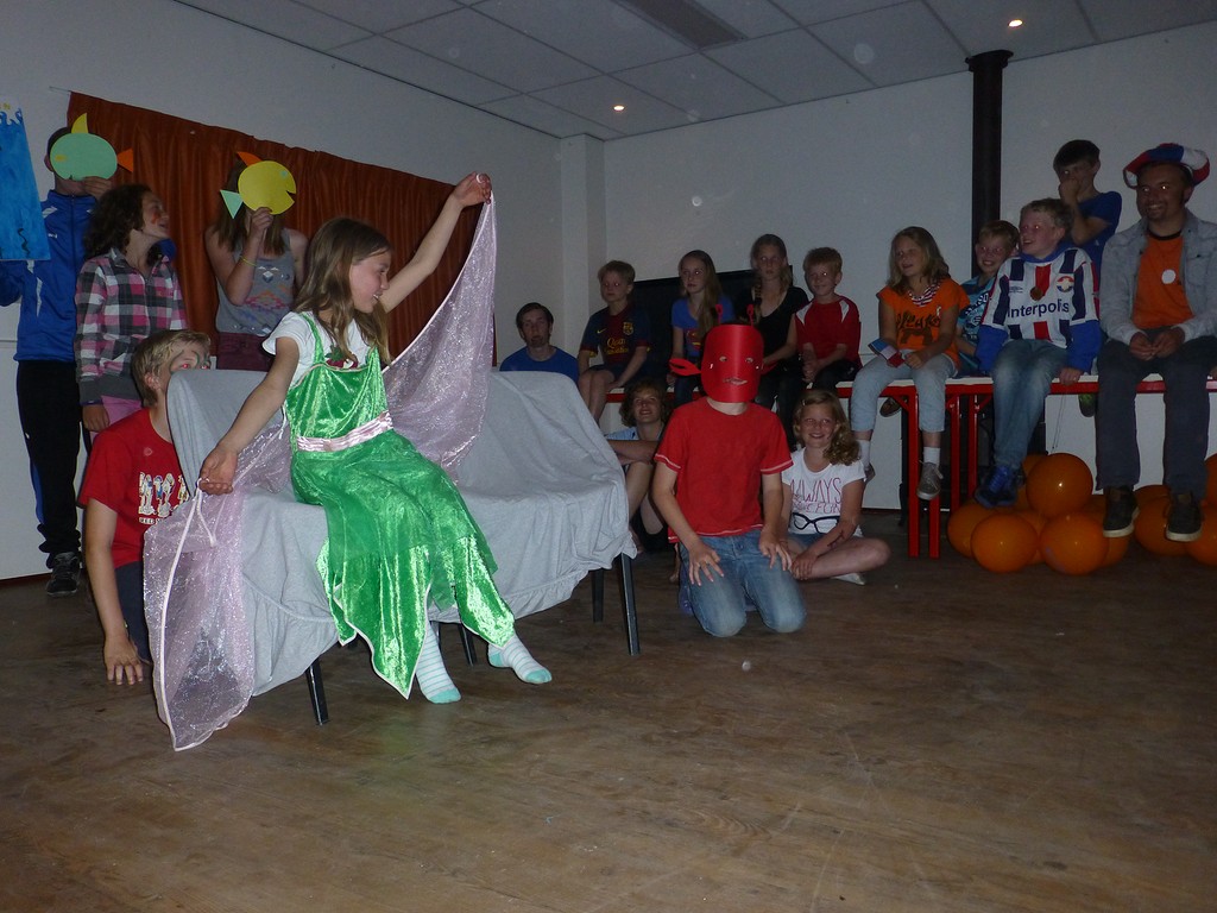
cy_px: 456
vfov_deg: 51.4
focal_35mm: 27
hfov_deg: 65.3
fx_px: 949
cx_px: 608
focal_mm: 4.8
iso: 320
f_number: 3.4
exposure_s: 1/60
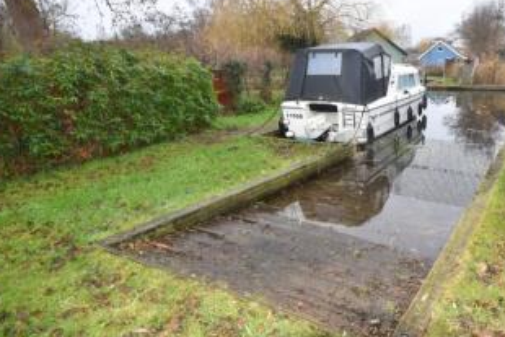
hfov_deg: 72.0
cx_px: 365
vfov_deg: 55.1
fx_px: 323
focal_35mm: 23
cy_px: 154
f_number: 5.6
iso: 560
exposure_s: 1/125
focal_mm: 10
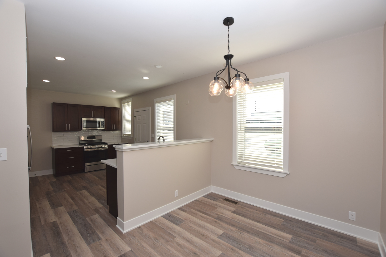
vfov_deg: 77.3
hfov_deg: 100.4
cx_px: 193
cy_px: 128
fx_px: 161
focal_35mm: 15
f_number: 5.6
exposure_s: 1/125
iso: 125
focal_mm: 10
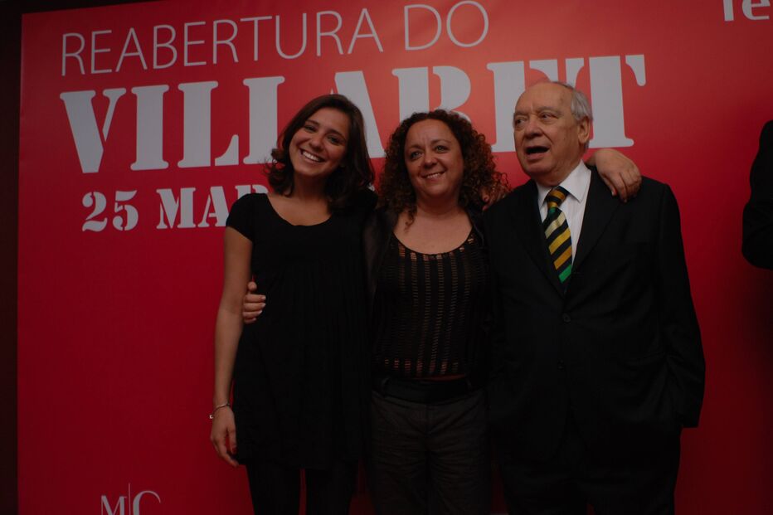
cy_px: 258
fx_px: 644
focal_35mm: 30
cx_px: 386
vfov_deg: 43.6
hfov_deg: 61.9
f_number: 5.6
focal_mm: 20
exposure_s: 1/60
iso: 320
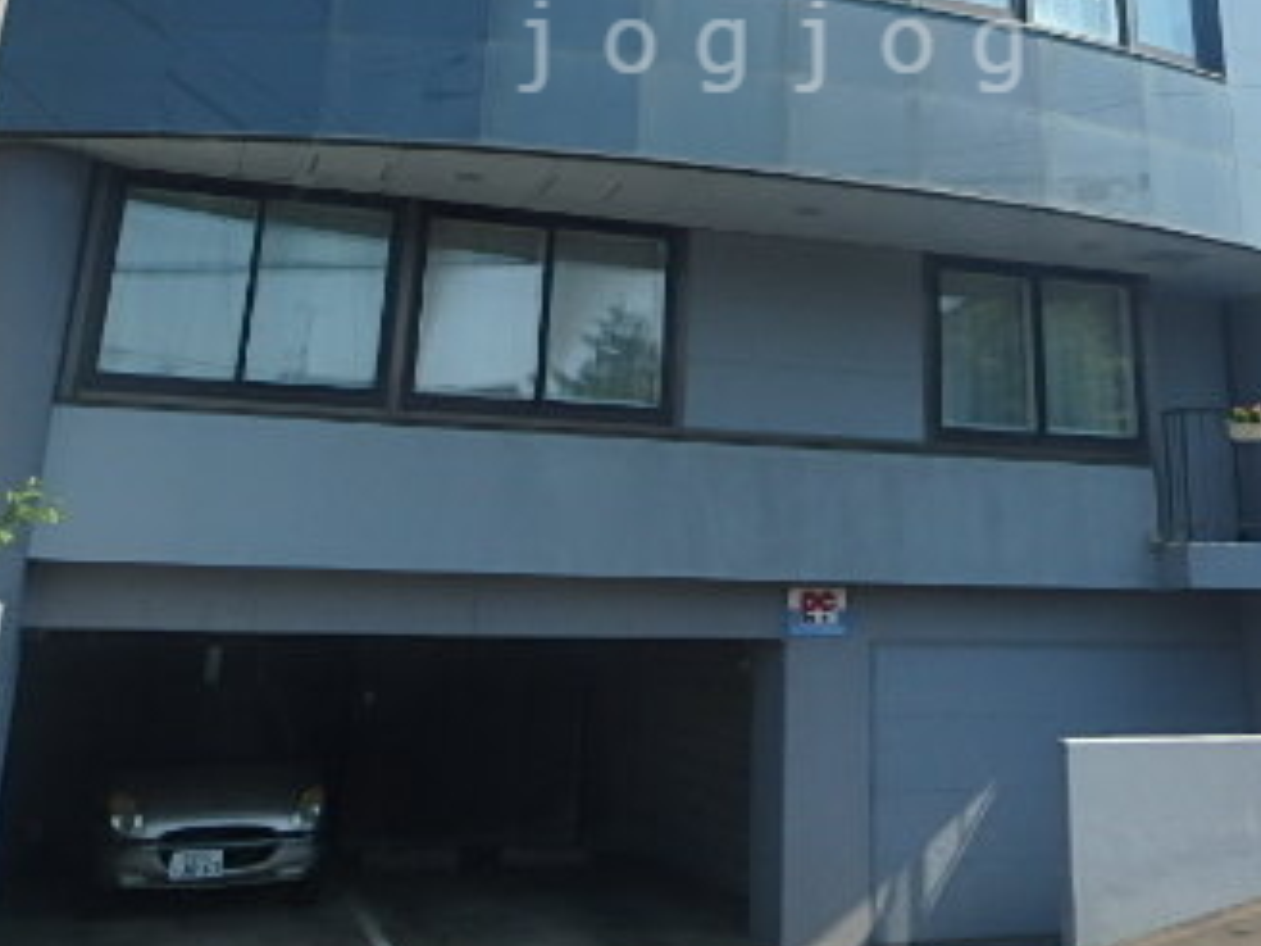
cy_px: 46
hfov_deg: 45.4
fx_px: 1494
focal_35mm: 41
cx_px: 780
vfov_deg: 32.8
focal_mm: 3.7
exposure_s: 1/400
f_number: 6
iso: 125
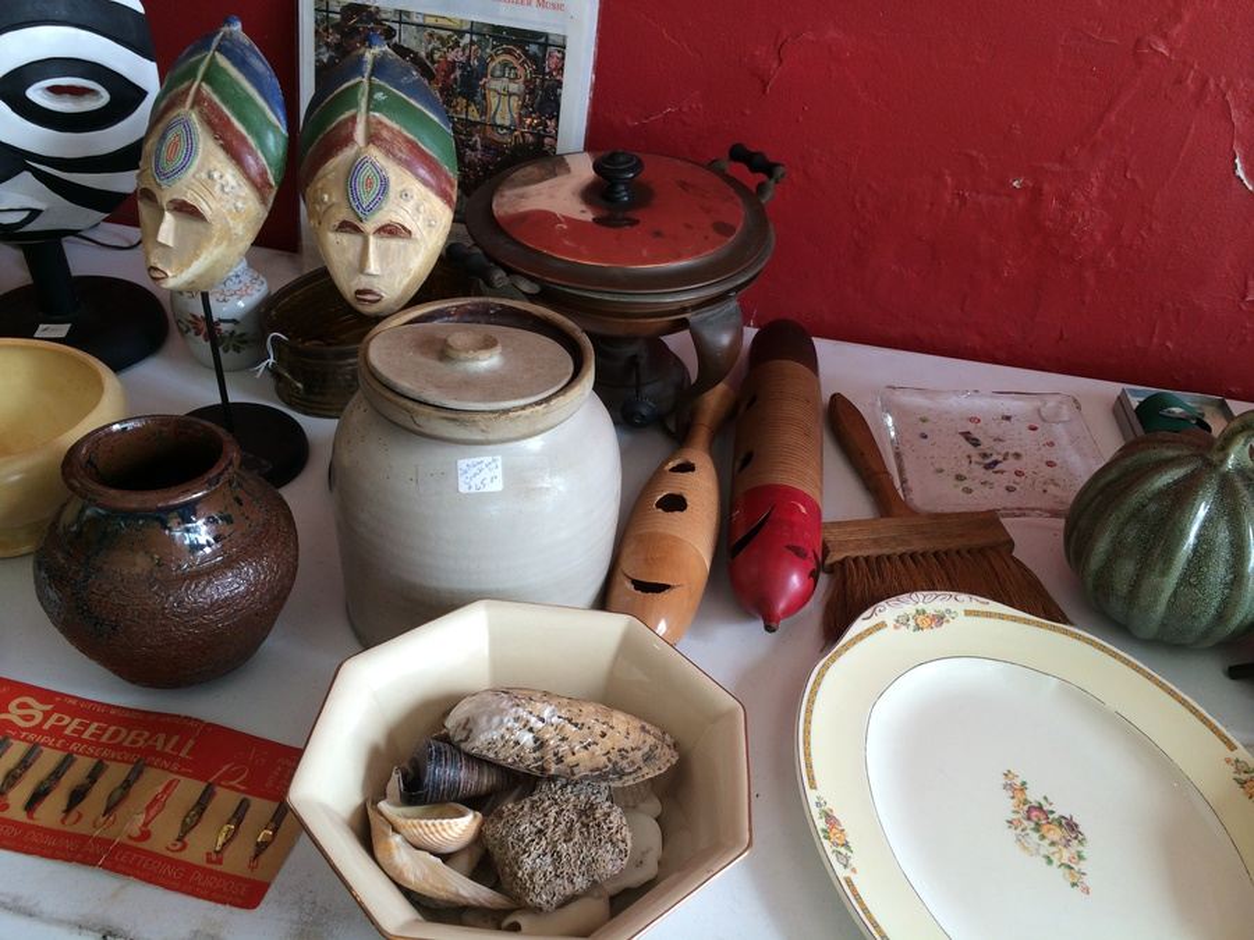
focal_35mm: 30
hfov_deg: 60.0
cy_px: 470
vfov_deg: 46.8
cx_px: 627
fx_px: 1087
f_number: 2.2
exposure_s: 1/120
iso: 64
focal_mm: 4.12
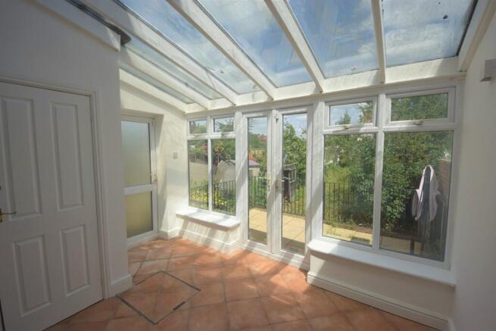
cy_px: 166
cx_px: 248
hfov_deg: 85.4
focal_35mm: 20
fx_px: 269
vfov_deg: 63.2
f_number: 5
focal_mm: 13
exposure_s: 1/2000
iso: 200
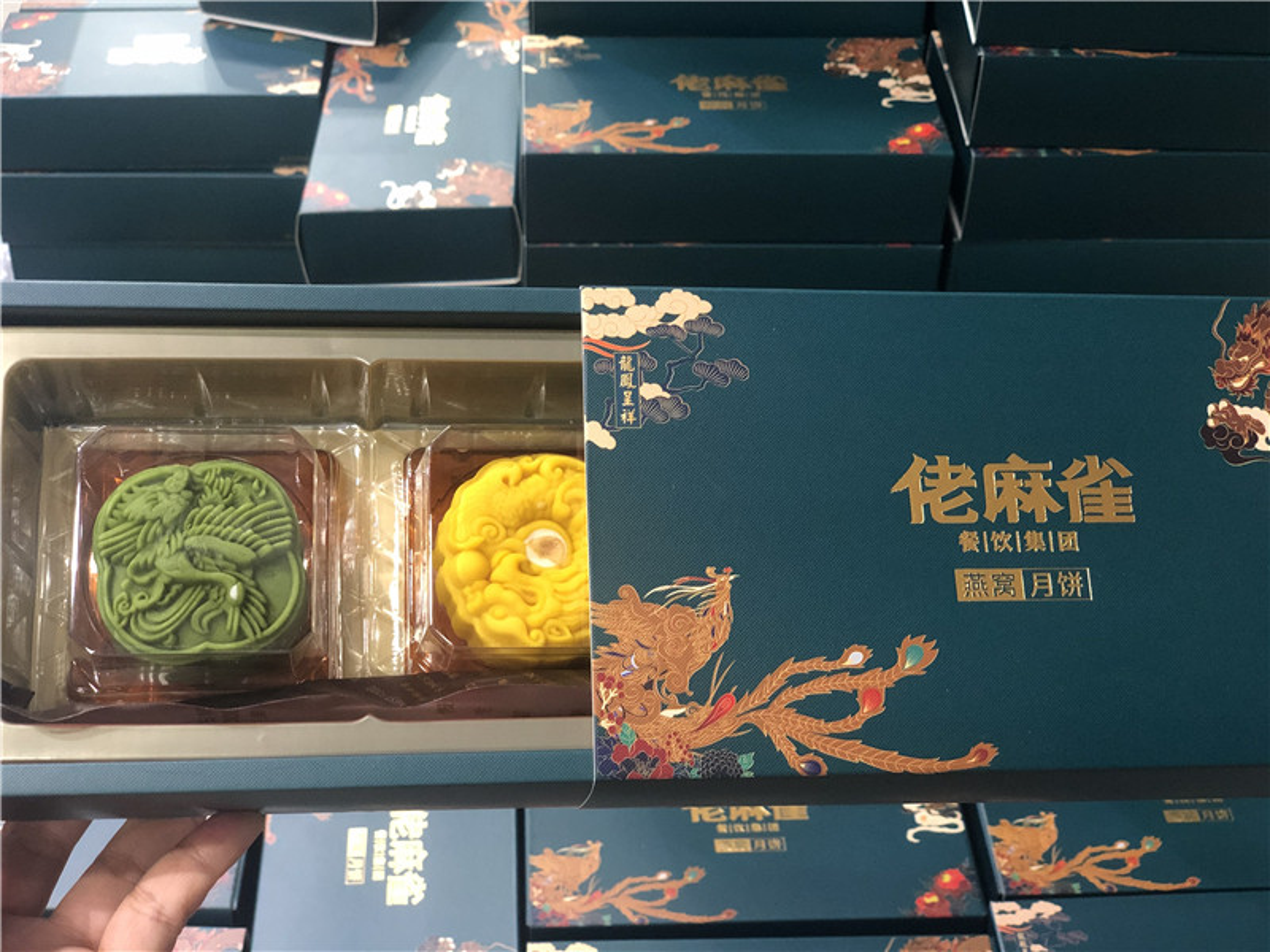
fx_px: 1908
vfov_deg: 28.0
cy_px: 476
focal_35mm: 52
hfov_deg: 36.8
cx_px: 635
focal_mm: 6
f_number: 2.4
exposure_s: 1/15
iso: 160
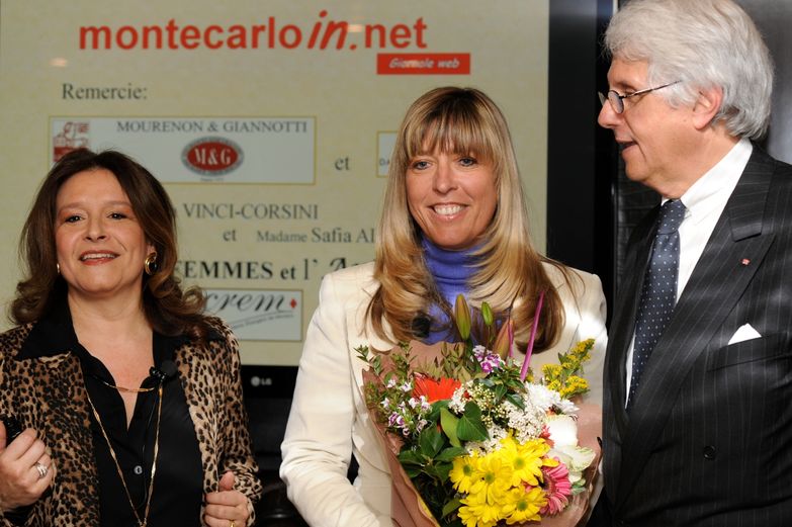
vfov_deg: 13.0
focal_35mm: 105
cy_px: 264
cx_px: 396
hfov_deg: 19.5
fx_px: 2308
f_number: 5.6
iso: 640
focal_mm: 105
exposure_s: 1/50
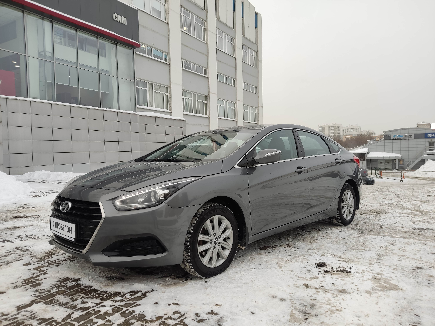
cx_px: 218
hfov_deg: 69.4
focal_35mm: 25
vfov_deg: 54.9
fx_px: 314
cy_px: 163
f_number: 1.79
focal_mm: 4.71
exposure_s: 1/112
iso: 50
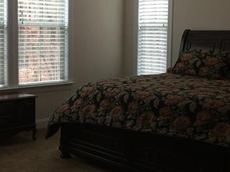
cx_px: 75
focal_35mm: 62
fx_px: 412
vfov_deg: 23.6
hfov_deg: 30.9
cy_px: 73
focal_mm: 4.15
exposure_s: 1/15
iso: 25
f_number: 2.2
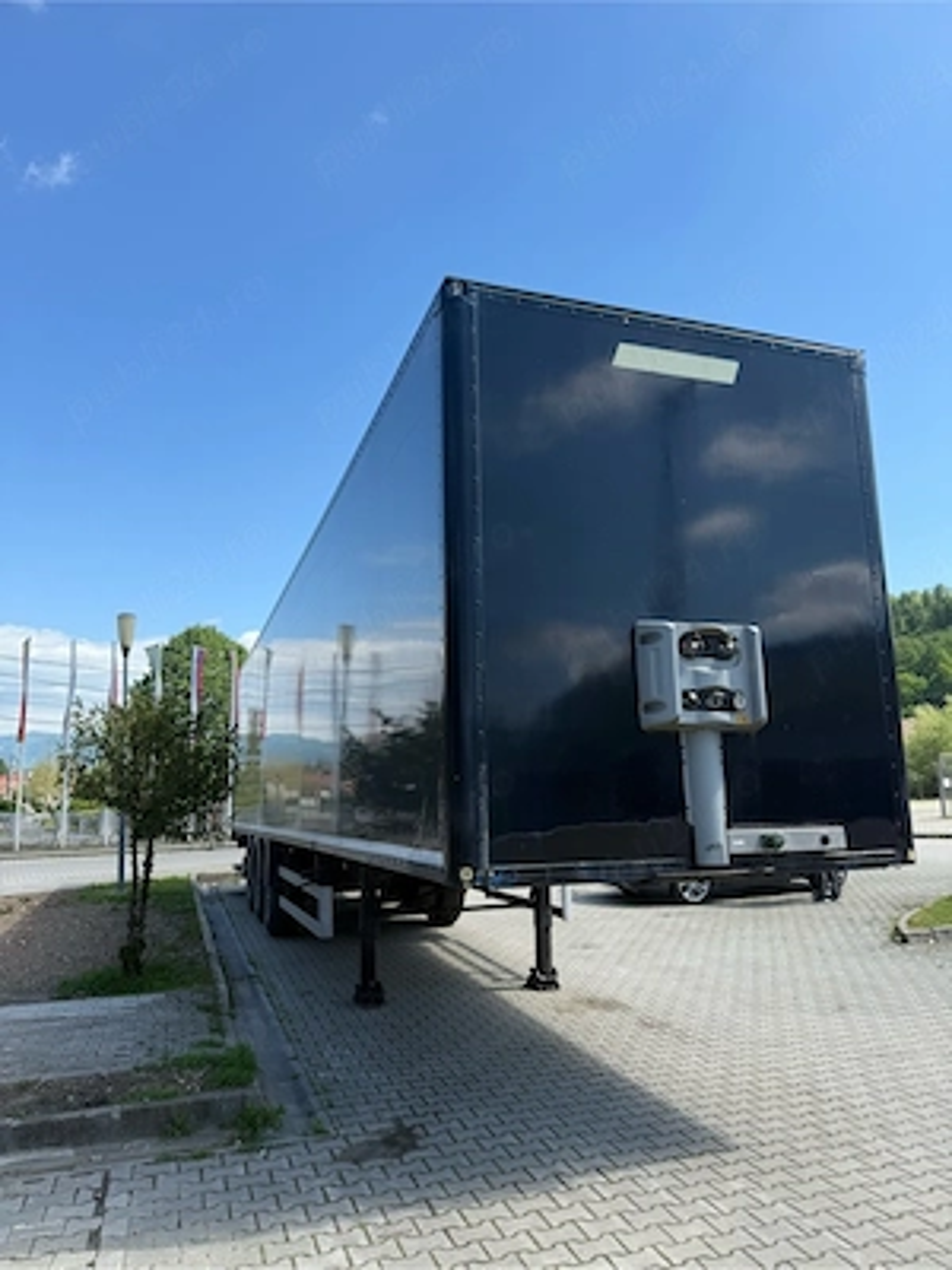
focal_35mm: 24
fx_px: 880
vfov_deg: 71.6
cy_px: 635
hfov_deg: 56.8
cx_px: 476
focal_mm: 6.76
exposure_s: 1/2445
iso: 80
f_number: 1.78
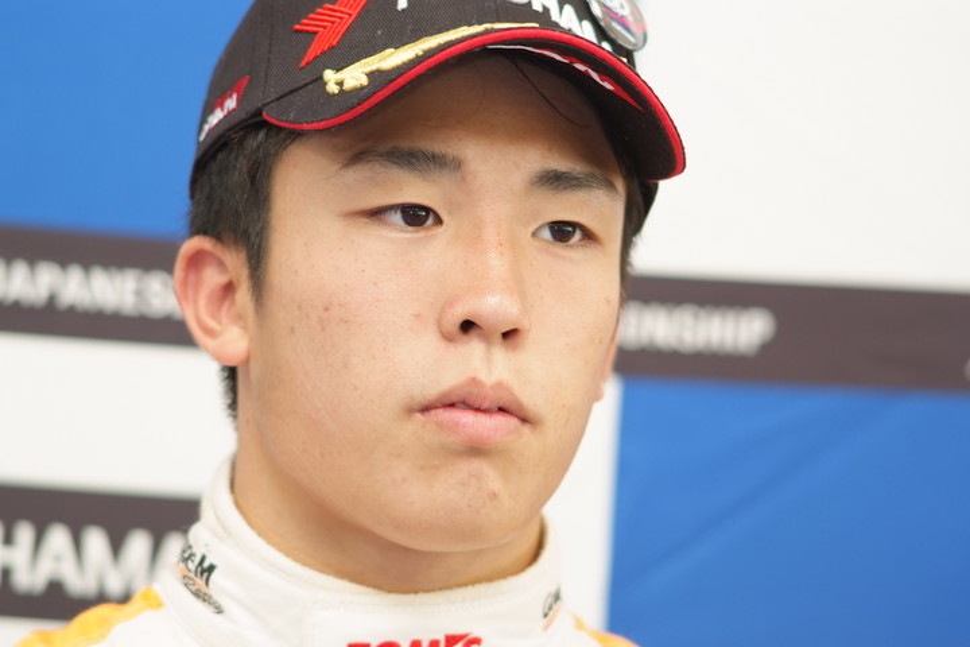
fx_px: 7274
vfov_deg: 5.1
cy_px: 324
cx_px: 485
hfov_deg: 7.6
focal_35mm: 270
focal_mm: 180
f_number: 2.8
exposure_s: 1/80
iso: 400
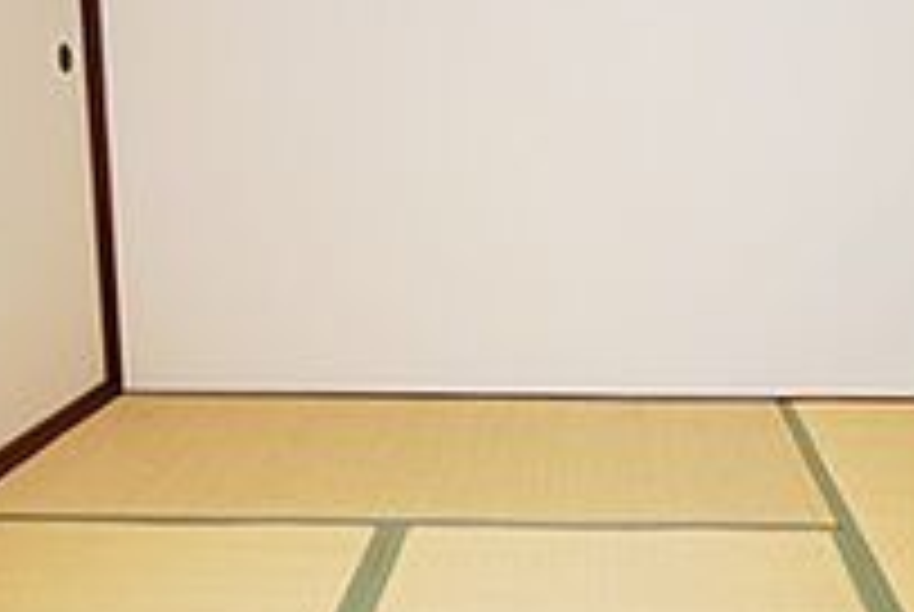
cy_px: 281
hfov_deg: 32.1
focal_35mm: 62
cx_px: 603
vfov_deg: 22.0
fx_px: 1576
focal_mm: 14
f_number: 5
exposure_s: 1/60
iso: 200
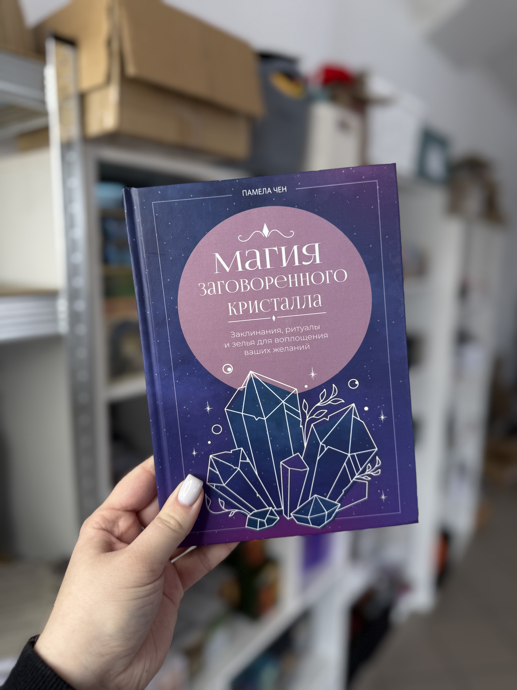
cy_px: 345
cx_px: 258
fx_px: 478
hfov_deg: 56.8
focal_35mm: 24
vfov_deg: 71.6
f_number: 1.78
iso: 50
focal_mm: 6.76
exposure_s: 1/137
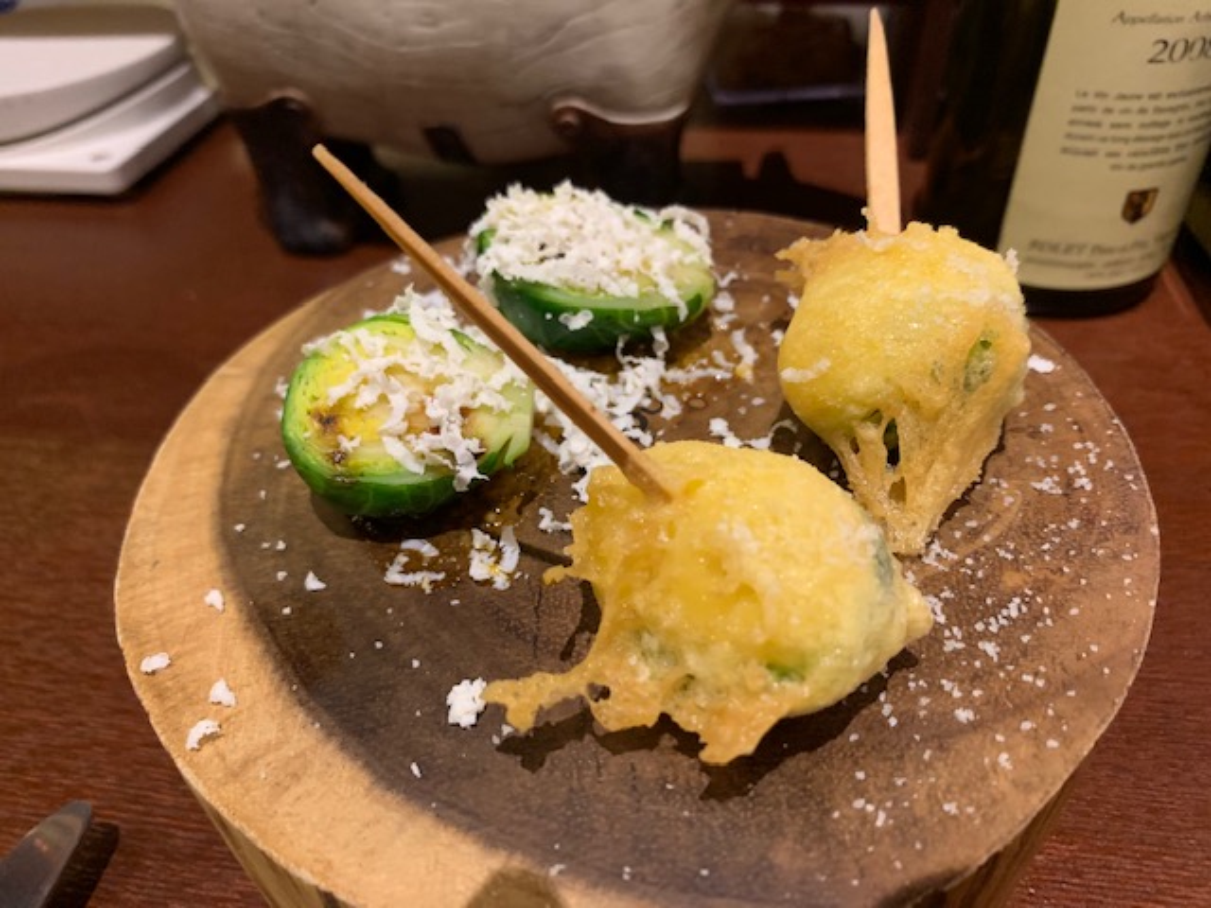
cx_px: 606
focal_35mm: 26
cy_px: 454
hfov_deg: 67.3
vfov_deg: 53.1
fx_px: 910
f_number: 1.8
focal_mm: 4.25
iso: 400
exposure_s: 1/33
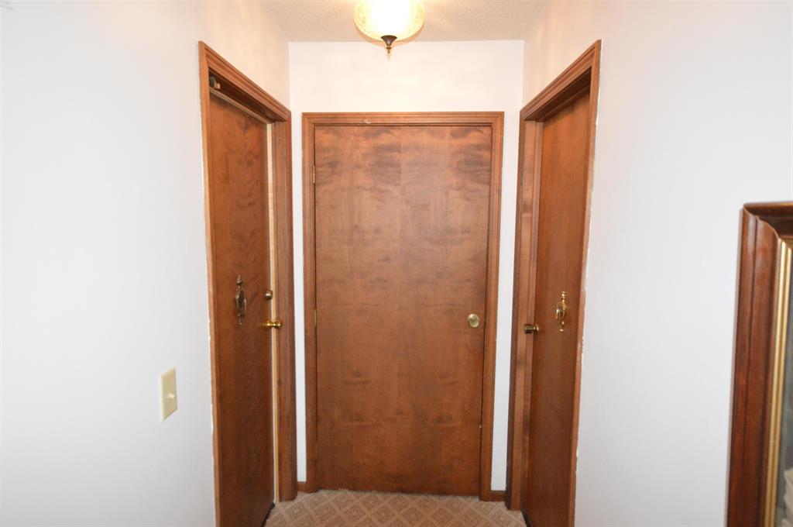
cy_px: 264
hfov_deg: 81.3
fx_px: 462
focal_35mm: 21
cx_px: 396
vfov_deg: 59.4
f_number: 4.8
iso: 3200
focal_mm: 14
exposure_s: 1/60
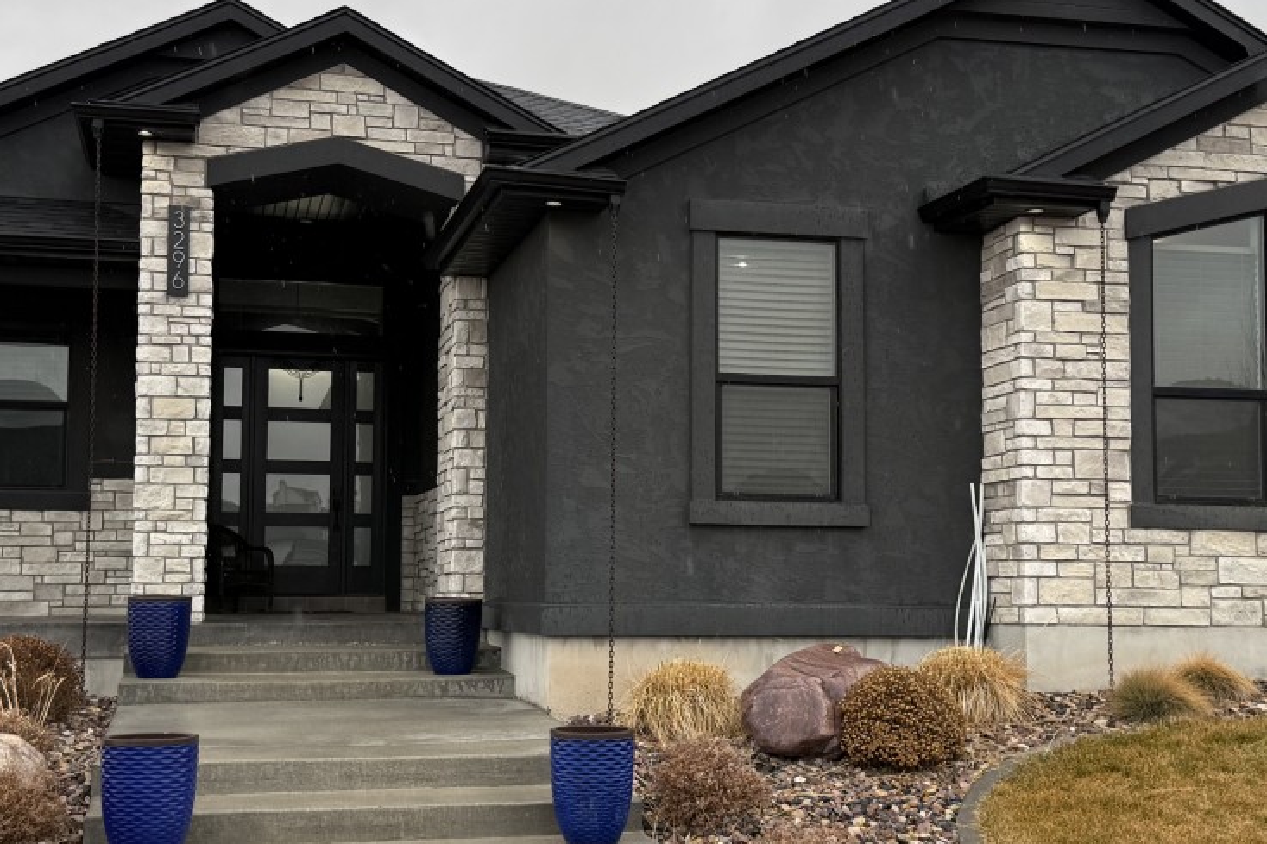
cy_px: 450
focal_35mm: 49
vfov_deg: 27.5
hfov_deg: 40.3
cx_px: 606
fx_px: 1724
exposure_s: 1/637
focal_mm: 6.76
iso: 80
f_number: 1.78
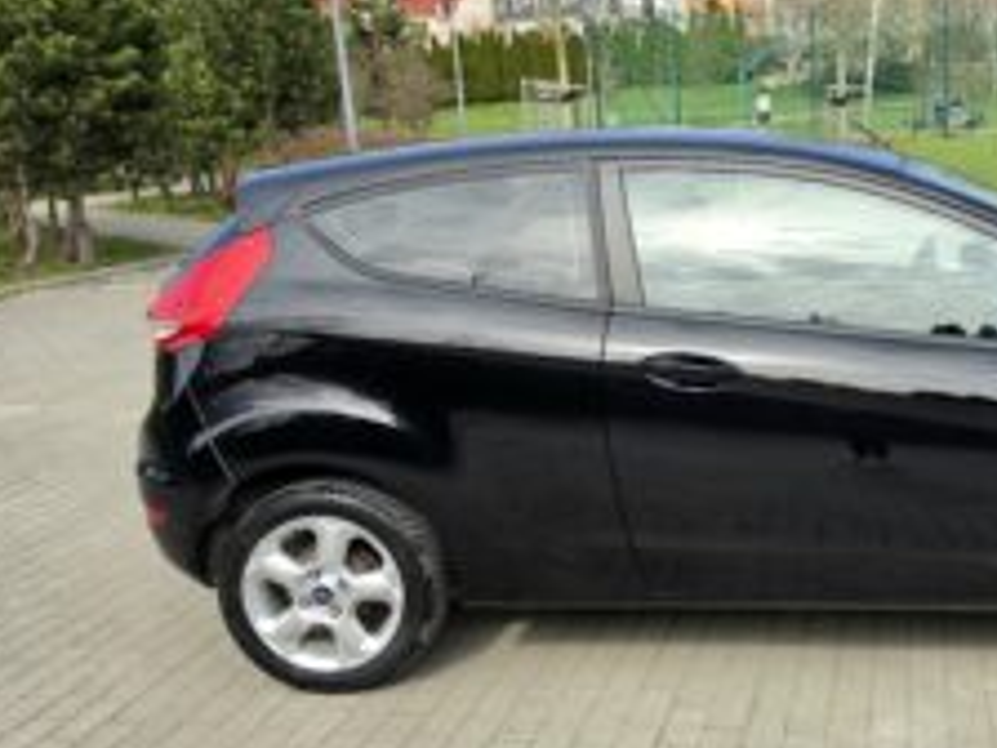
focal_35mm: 41
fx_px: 1181
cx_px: 788
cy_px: 361
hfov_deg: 43.8
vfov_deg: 35.1
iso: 64
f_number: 1.4
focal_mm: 6.5
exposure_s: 1/5000
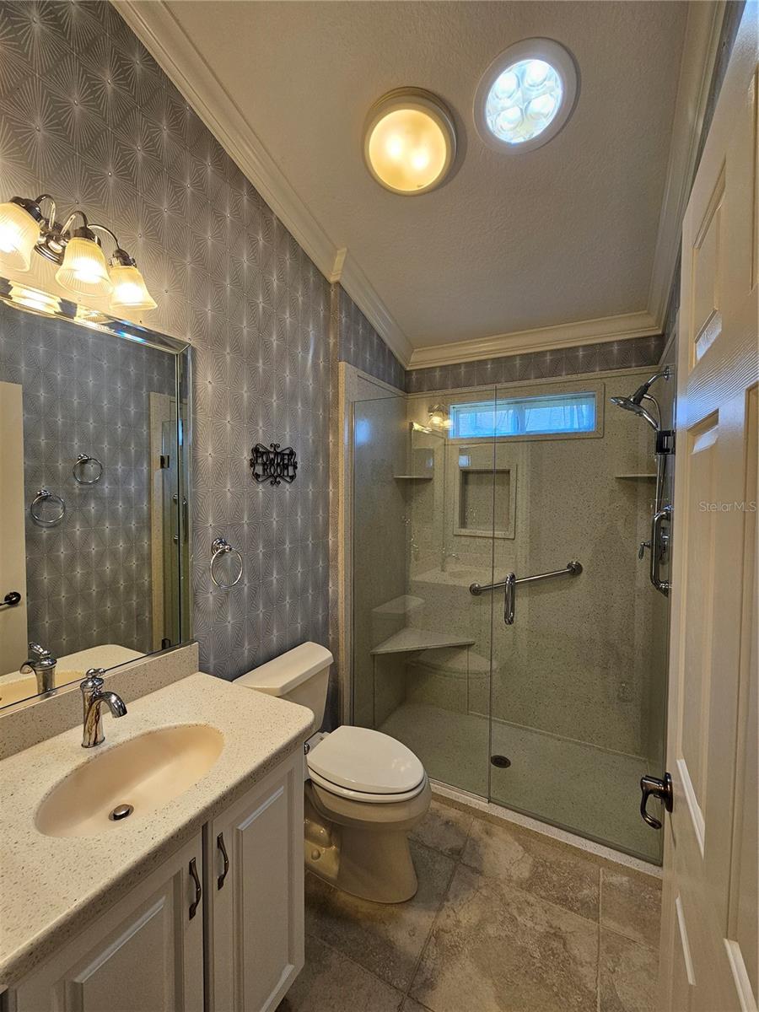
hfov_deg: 89.9
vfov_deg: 106.2
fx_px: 380
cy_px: 506
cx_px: 380
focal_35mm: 13
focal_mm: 2.2
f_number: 2.2
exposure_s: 1/60
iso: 64
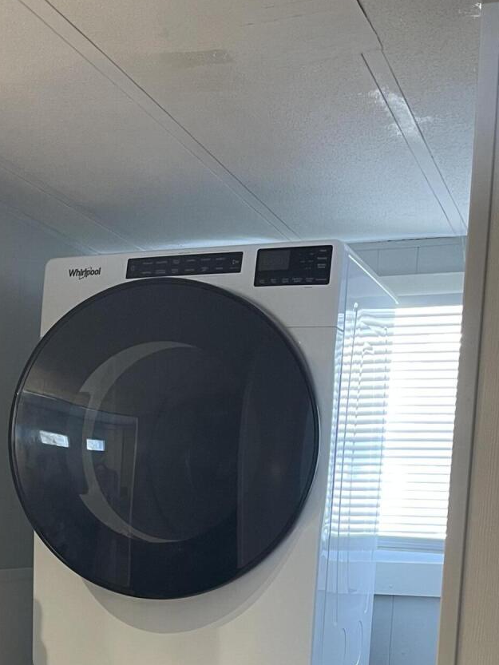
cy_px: 737
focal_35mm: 60
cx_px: 68
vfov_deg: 29.0
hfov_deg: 23.9
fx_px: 1153
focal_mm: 5.1
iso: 100
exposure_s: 1/60
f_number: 1.6
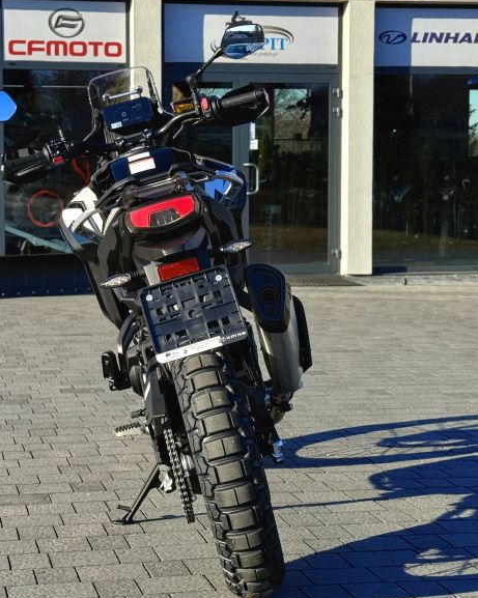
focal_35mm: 65
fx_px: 1150
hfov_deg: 23.4
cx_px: 165
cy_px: 298
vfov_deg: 29.2
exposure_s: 1/2577
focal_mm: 6.76
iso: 64
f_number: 1.78
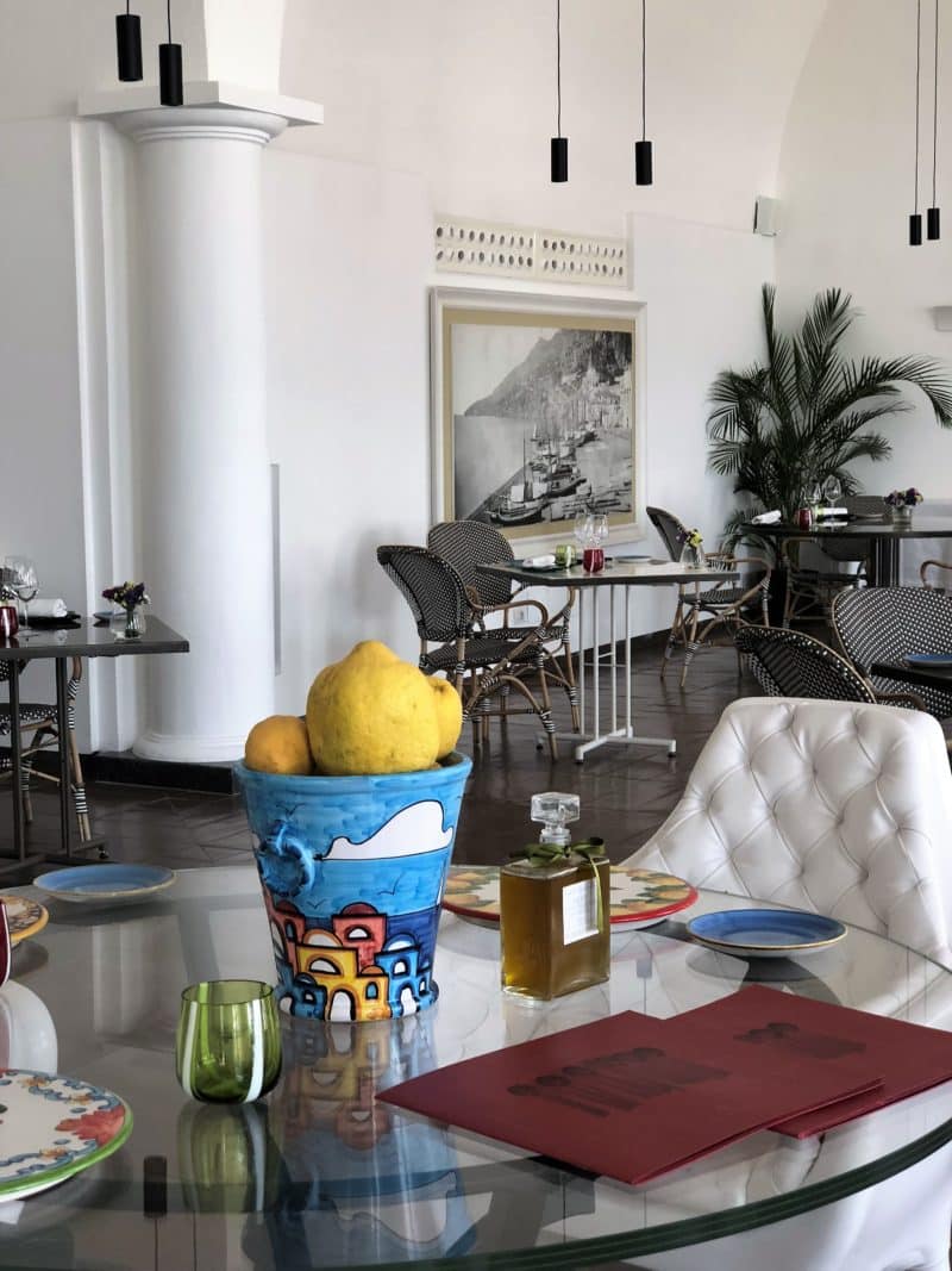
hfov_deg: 25.7
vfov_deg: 33.8
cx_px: 476
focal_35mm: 57
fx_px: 2091
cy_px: 636
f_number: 2.8
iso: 80
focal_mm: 6.6
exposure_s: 1/60
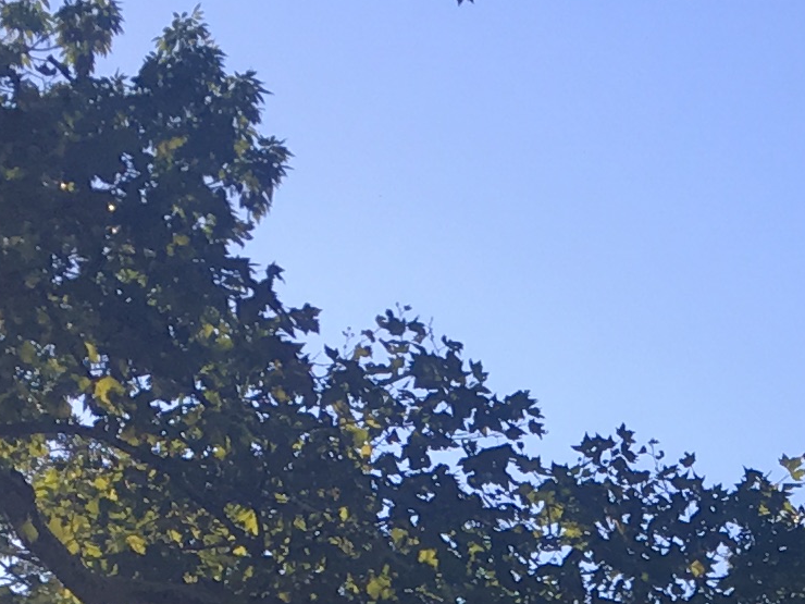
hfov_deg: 12.3
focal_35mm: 158
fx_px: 3674
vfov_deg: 8.4
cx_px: 867
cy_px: 1568
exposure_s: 1/620
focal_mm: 4.15
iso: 25
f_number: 2.2
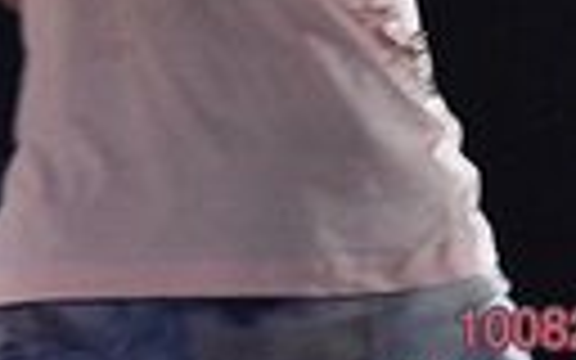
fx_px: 11444
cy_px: -441
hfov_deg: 2.9
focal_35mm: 729
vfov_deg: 1.8
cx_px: -104
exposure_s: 1/160
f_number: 4.5
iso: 1000
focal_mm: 102
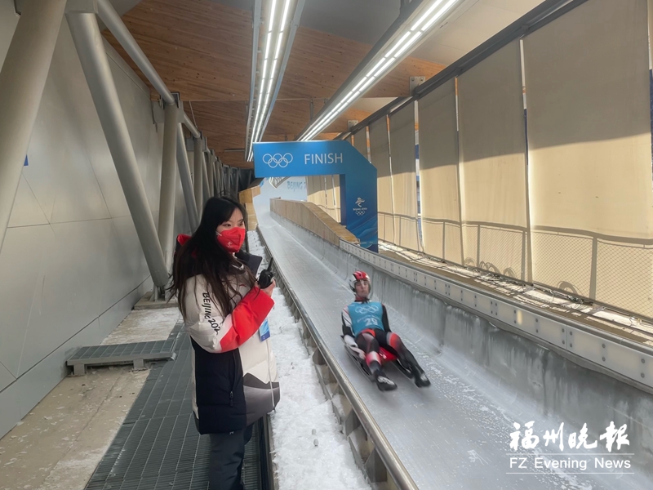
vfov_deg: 53.1
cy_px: 245
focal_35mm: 26
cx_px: 326
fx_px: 490
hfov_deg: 67.3
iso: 32
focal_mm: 4.2
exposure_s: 1/442
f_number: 1.6
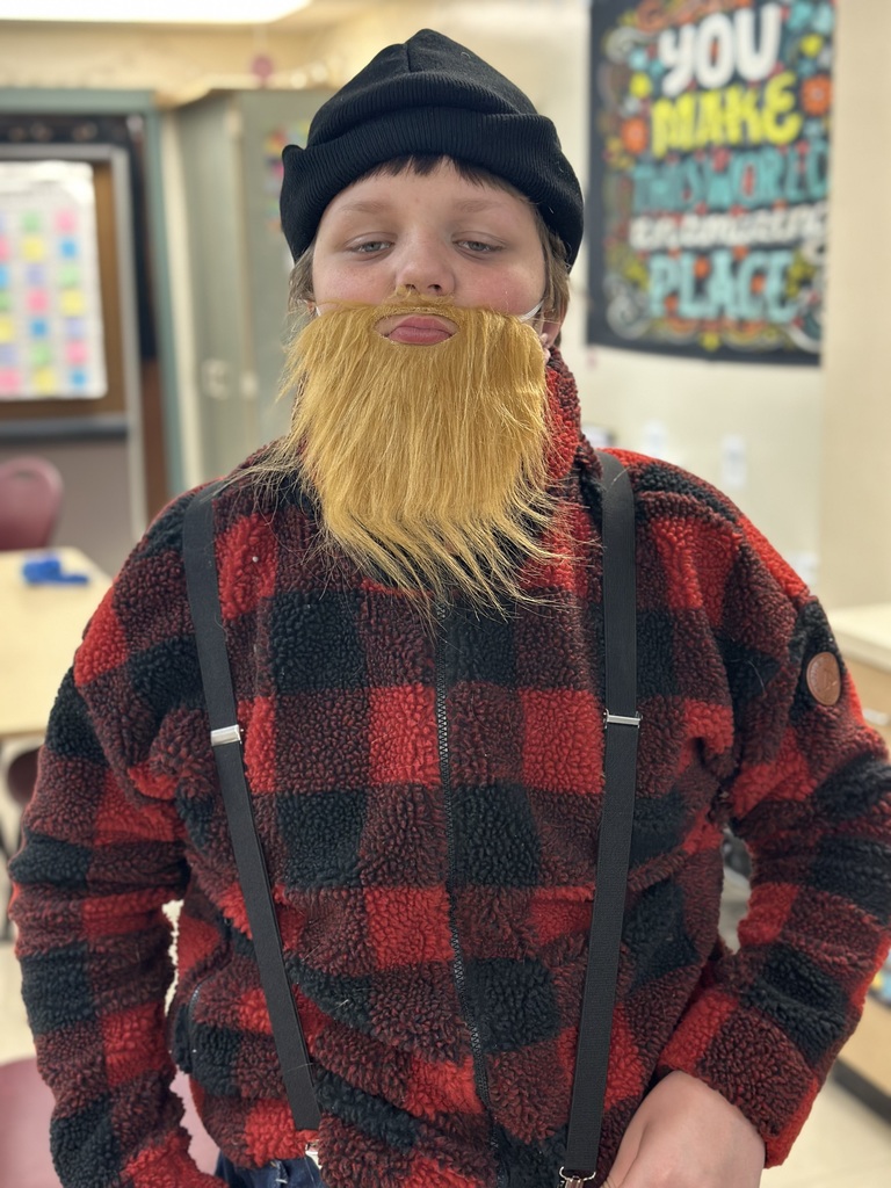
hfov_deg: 30.3
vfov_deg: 39.7
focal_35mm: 48
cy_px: 594
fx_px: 1647
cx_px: 446
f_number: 1.78
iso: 200
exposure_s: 1/60
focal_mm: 6.86
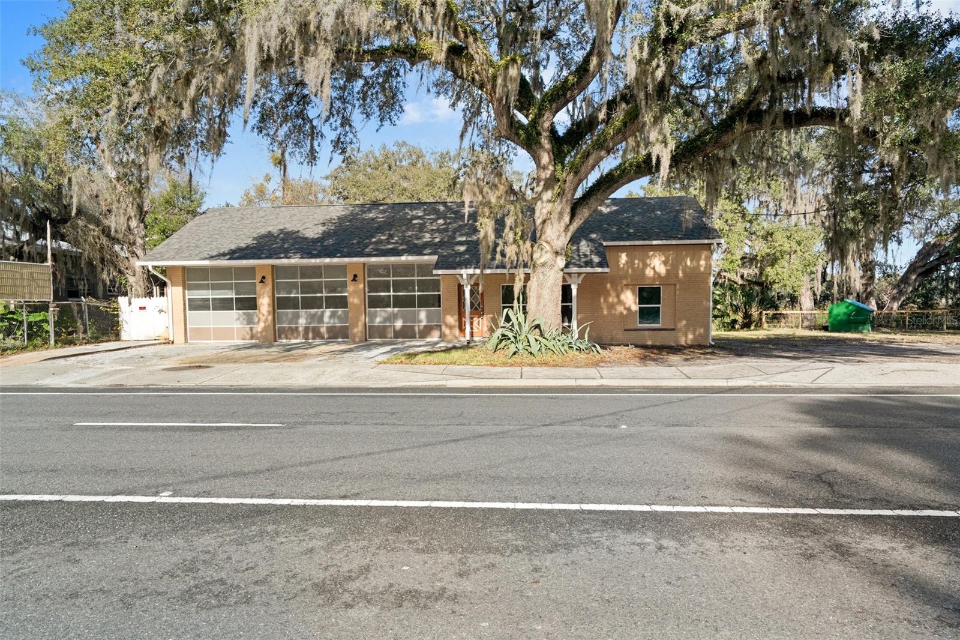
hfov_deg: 76.1
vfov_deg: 55.1
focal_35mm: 23
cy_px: 320
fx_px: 613
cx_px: 480
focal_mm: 23
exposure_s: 1/160
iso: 320
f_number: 9
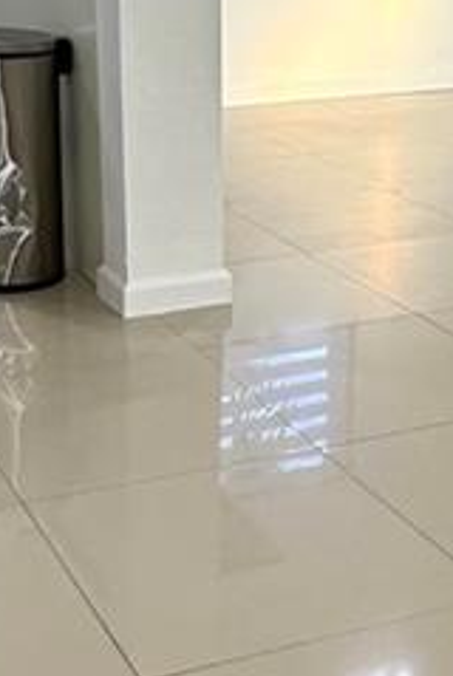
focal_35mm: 73
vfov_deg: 27.6
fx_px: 1374
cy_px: 269
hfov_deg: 18.7
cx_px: 193
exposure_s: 1/99
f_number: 2.2
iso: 250
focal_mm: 2.22
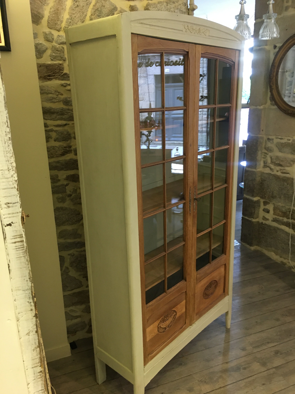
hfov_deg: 48.2
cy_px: 197
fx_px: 330
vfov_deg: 61.7
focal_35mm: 29
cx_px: 148
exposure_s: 1/20
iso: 200
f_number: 2.2
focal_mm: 4.15
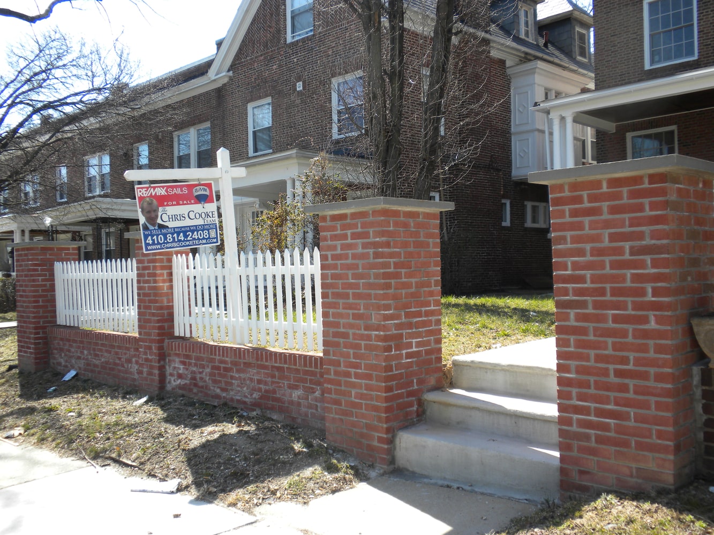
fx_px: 763
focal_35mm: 37
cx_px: 357
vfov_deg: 38.7
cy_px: 268
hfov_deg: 50.1
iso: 64
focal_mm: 6.6
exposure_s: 1/283
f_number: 3.5
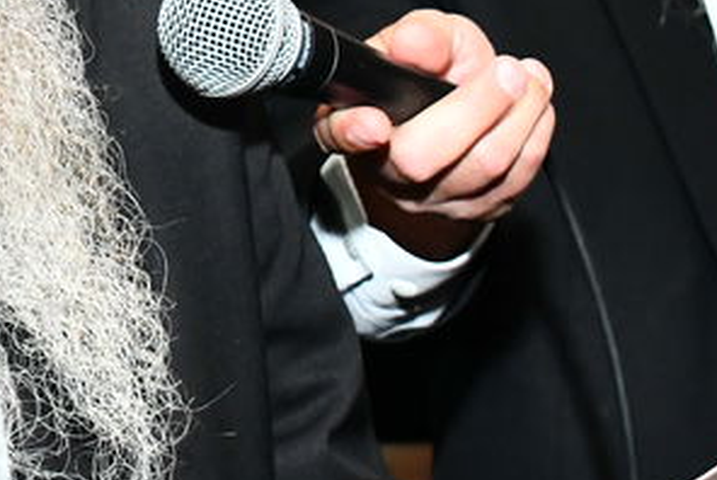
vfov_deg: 8.0
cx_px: -119
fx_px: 3389
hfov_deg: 11.8
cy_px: -42
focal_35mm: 170
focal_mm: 36
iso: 2000
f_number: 6.3
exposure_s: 1/200
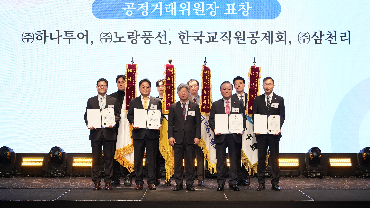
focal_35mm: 70
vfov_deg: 17.2
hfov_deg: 30.2
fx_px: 687
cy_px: 94
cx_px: 183
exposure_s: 1/100
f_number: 5.6
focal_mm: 66
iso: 1250
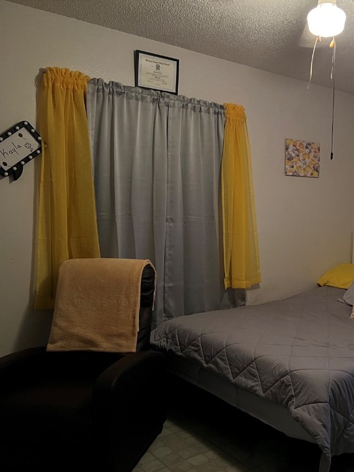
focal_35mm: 35
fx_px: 477
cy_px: 237
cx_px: 295
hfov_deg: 38.8
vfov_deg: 52.6
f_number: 1.5
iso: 640
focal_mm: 5.7
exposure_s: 1/30
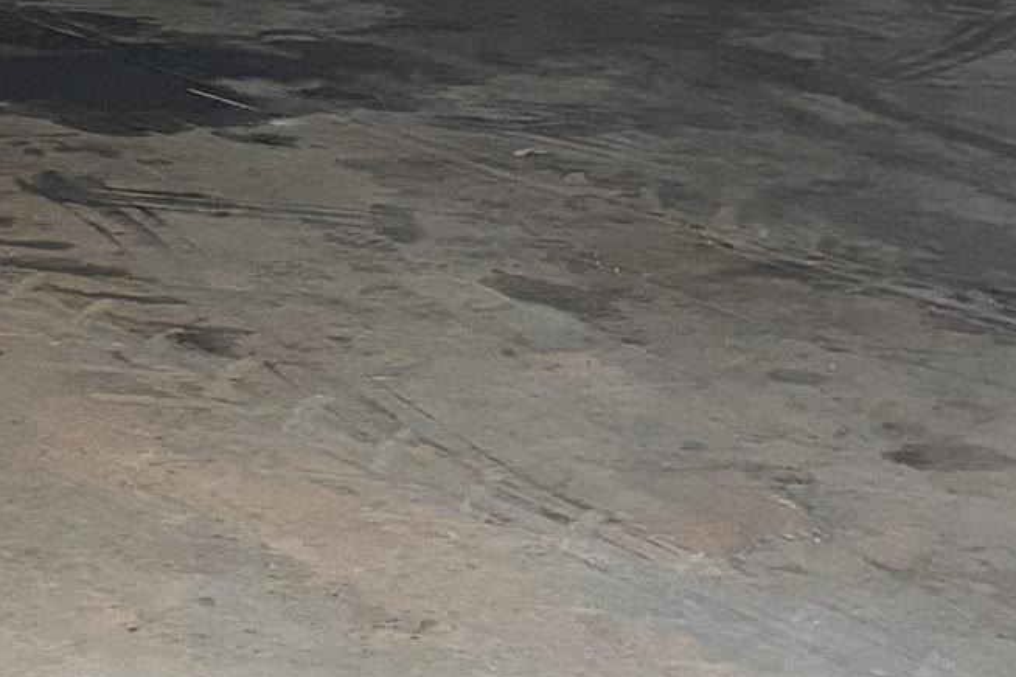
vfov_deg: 10.5
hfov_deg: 15.8
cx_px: -12
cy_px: -248
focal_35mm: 127
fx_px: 3584
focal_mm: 5.96
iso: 250
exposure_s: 1/60
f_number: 1.6
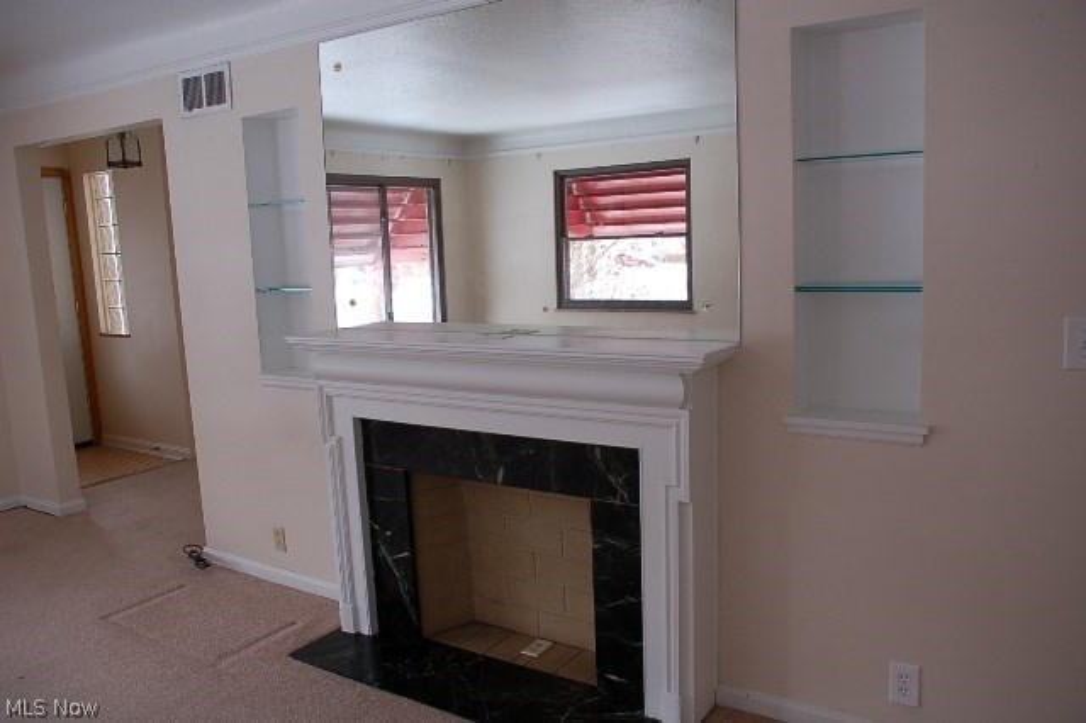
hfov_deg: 62.0
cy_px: 362
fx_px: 904
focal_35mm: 30
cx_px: 543
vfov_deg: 43.6
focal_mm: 20
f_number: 5
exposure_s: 1/100
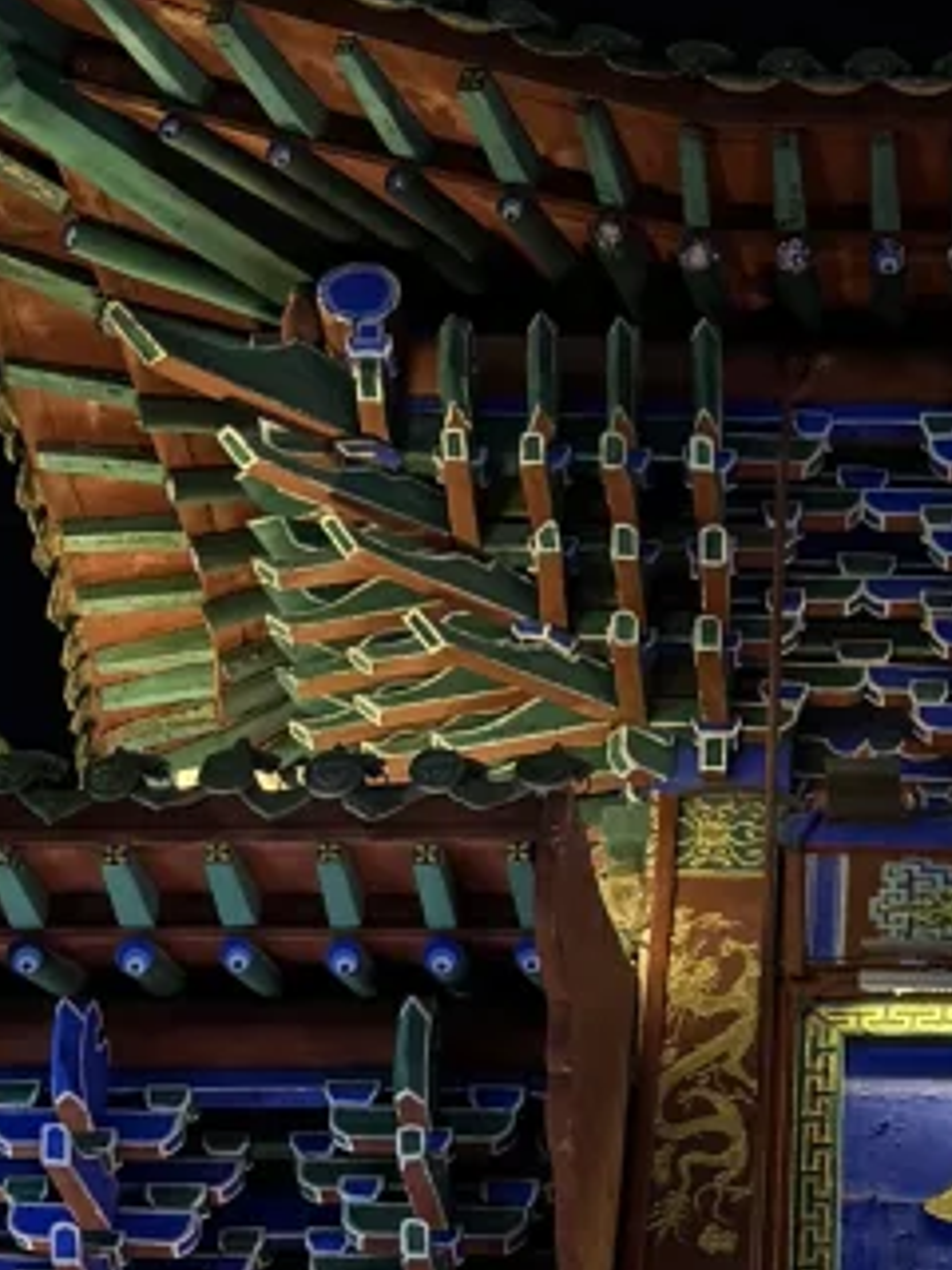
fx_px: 3960
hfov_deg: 13.1
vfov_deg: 17.9
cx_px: 1329
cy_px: 1151
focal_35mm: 108
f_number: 1.78
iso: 125
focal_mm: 6.76
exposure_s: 1/50
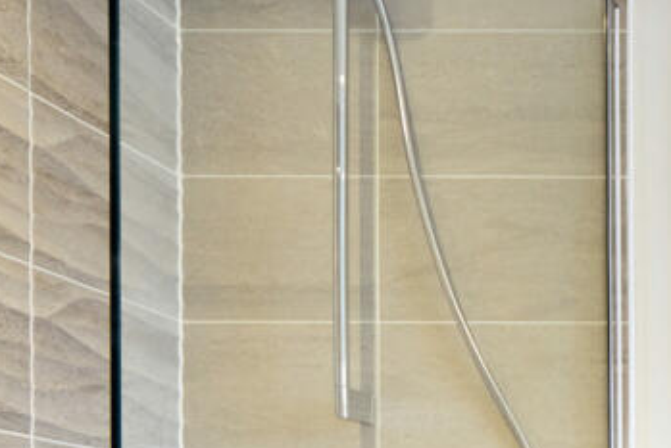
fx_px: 820
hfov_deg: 30.6
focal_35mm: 44
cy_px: 609
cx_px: 944
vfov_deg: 25.5
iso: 200
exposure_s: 1/3
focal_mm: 10
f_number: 8
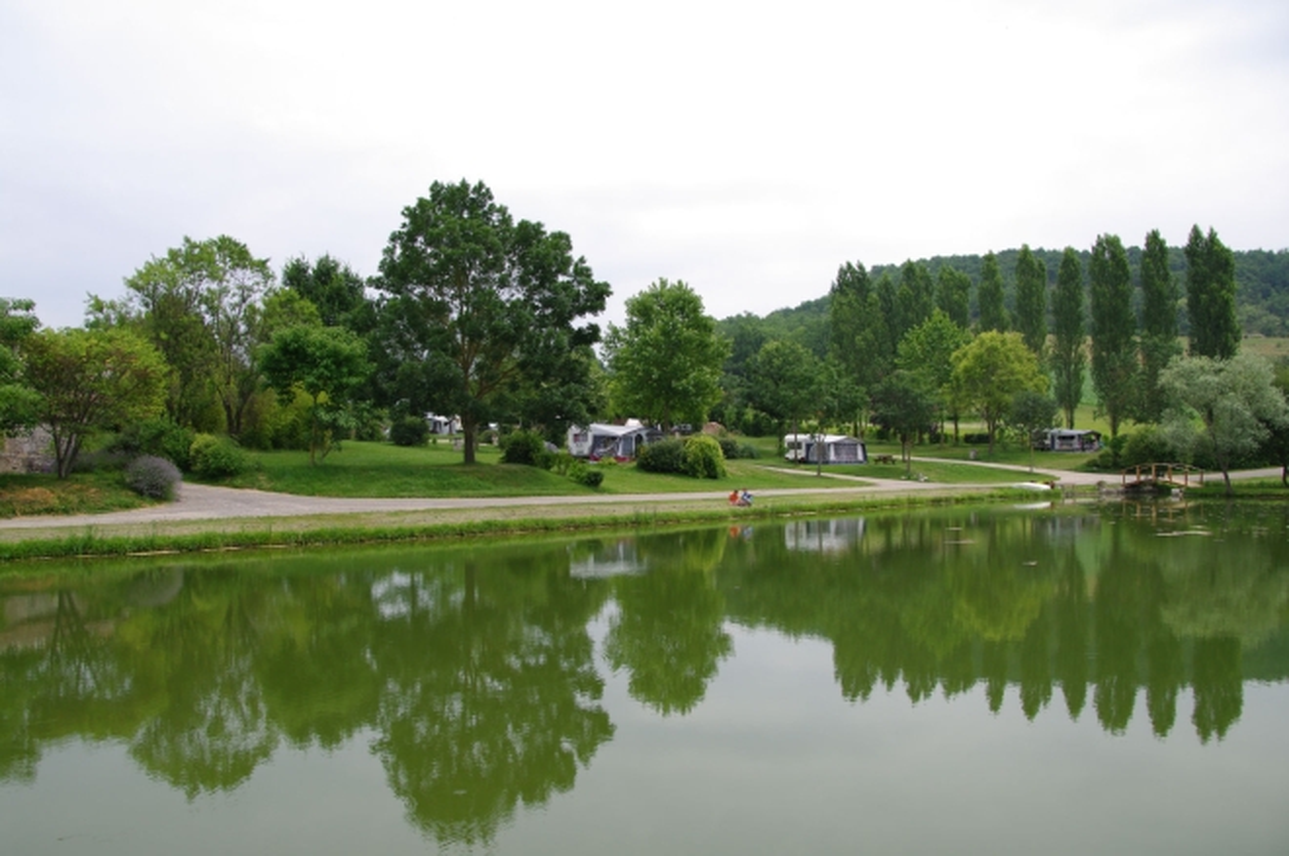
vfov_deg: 47.8
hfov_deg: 67.5
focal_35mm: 27
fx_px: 965
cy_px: 428
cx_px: 644
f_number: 8
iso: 200
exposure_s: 1/500
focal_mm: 18
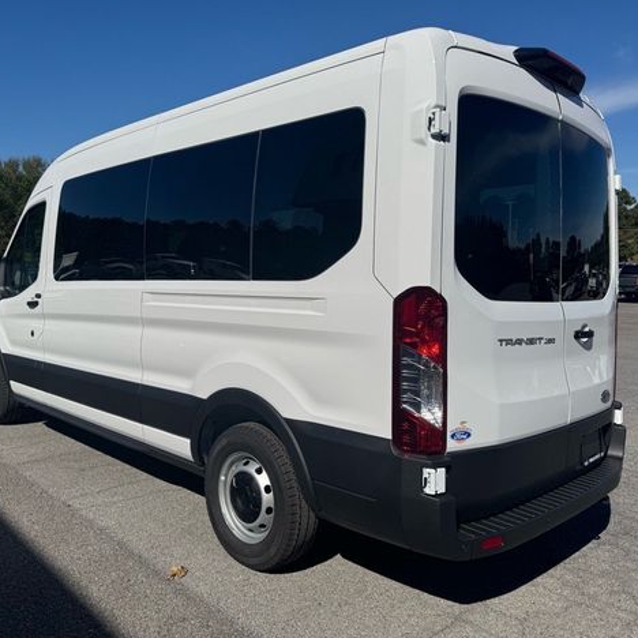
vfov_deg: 55.6
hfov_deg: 55.6
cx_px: 294
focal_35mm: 29
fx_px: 605
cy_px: 314
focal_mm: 6.76
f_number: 1.78
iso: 80
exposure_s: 1/12346
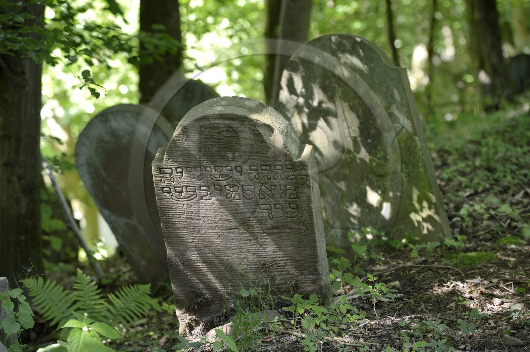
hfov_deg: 16.8
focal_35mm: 122
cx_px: 265
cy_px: 176
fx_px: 1795
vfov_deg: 11.2
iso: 800
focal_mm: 122
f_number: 4
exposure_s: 1/100
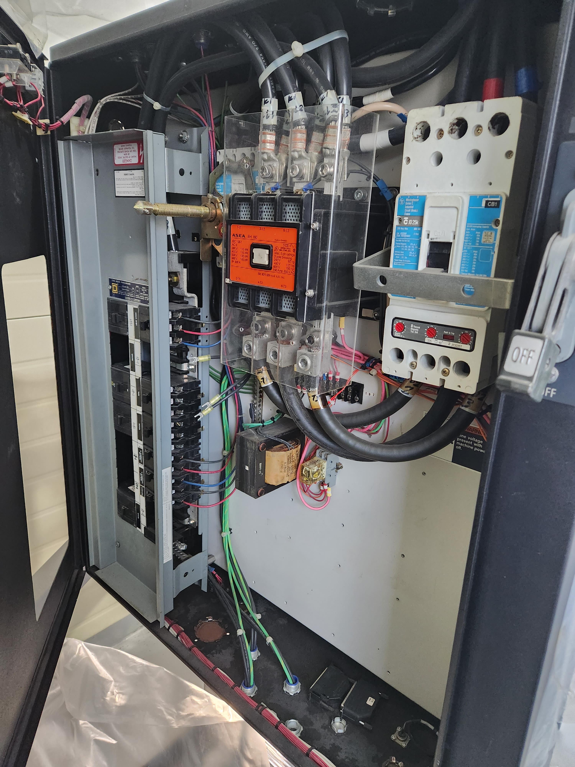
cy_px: 384
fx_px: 509
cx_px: 288
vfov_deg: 73.9
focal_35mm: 23
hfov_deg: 58.9
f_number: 1.8
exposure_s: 1/60
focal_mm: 5.4
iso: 800
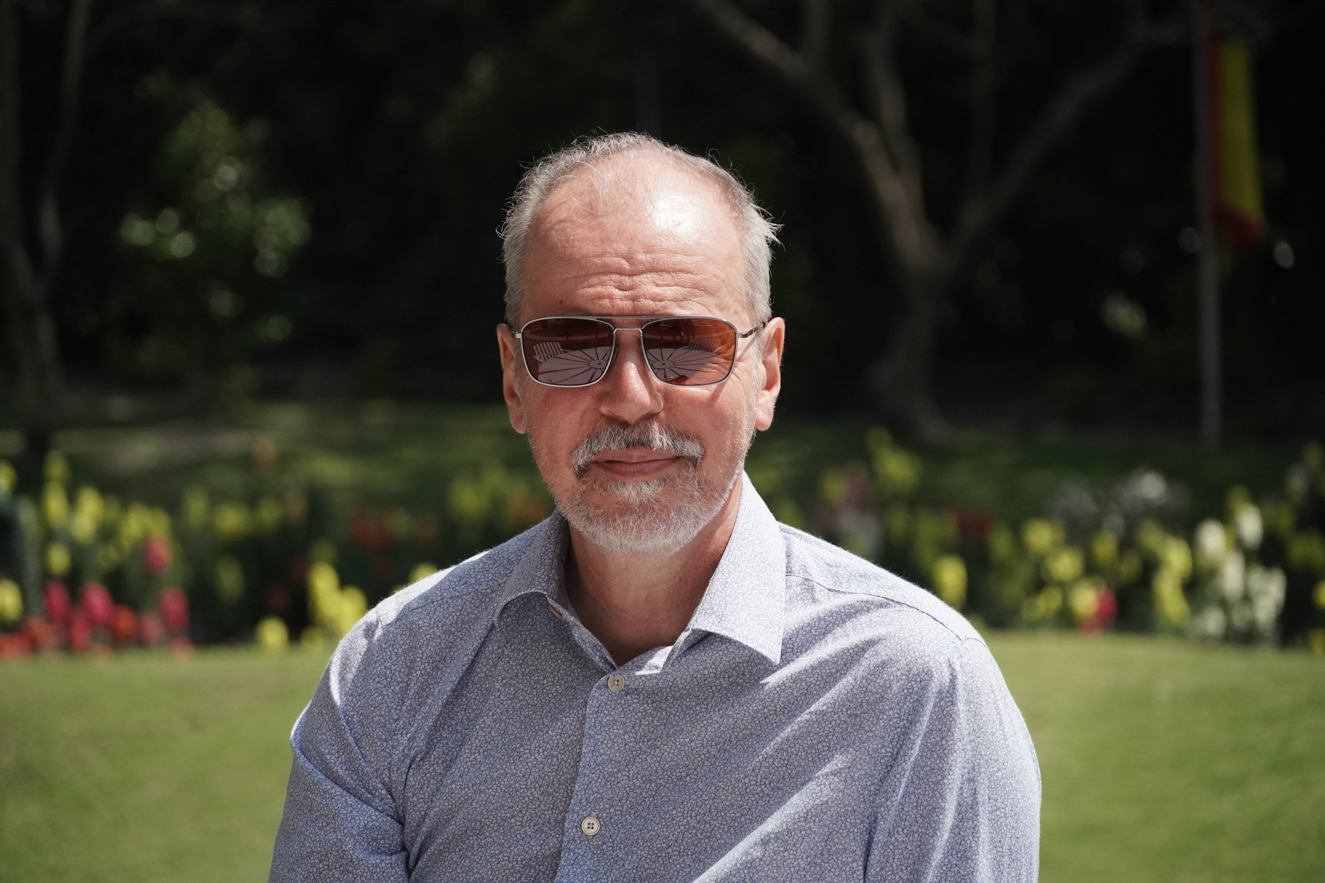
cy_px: 442
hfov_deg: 12.3
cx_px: 662
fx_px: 6128
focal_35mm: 166
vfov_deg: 8.2
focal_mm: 111
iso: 1000
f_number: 5.6
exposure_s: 1/4000
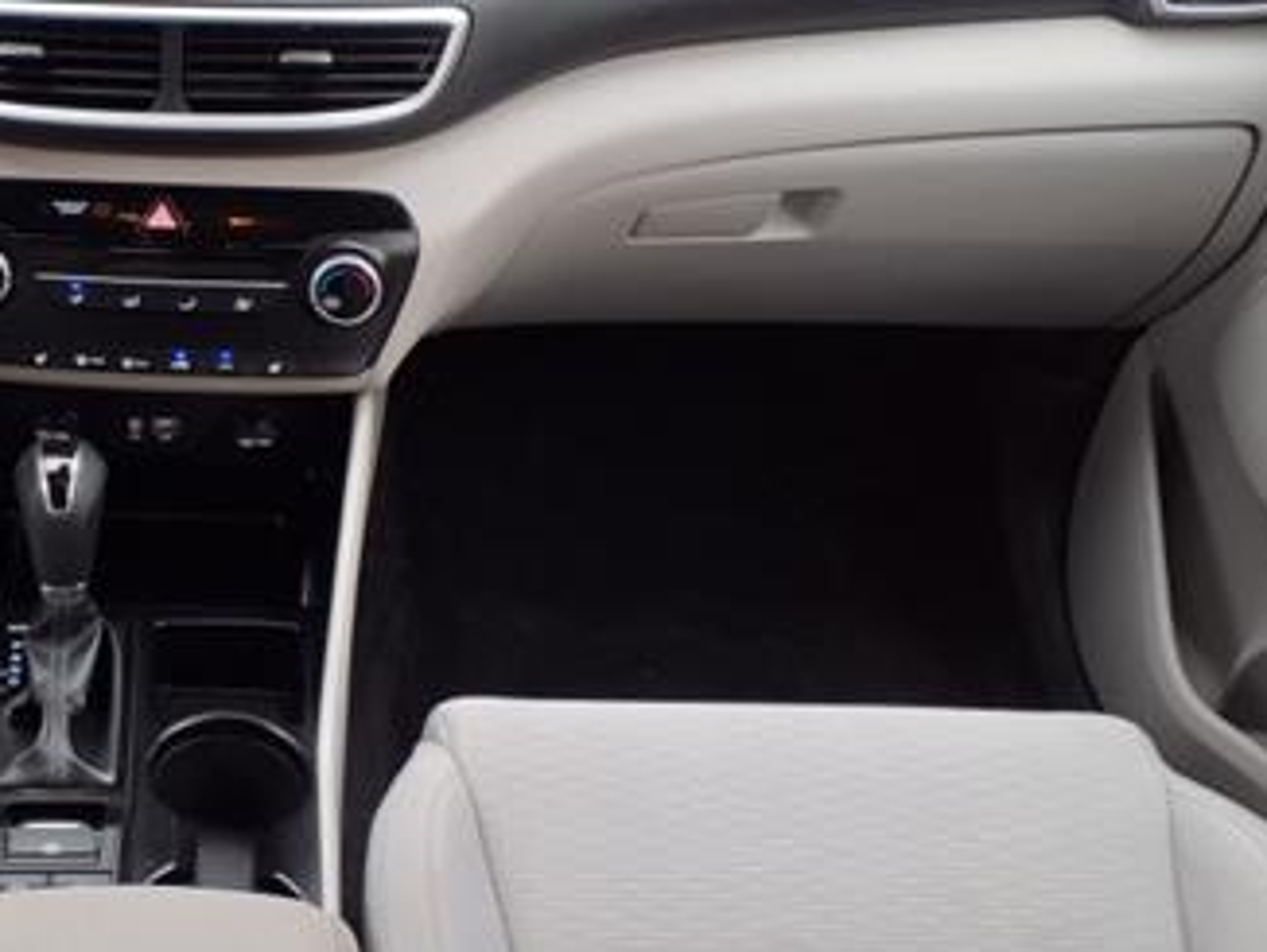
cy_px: 249
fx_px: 1941
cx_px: 109
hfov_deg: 34.0
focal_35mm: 53
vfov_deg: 27.2
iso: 40
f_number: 1.9
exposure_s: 1/120
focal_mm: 3.58
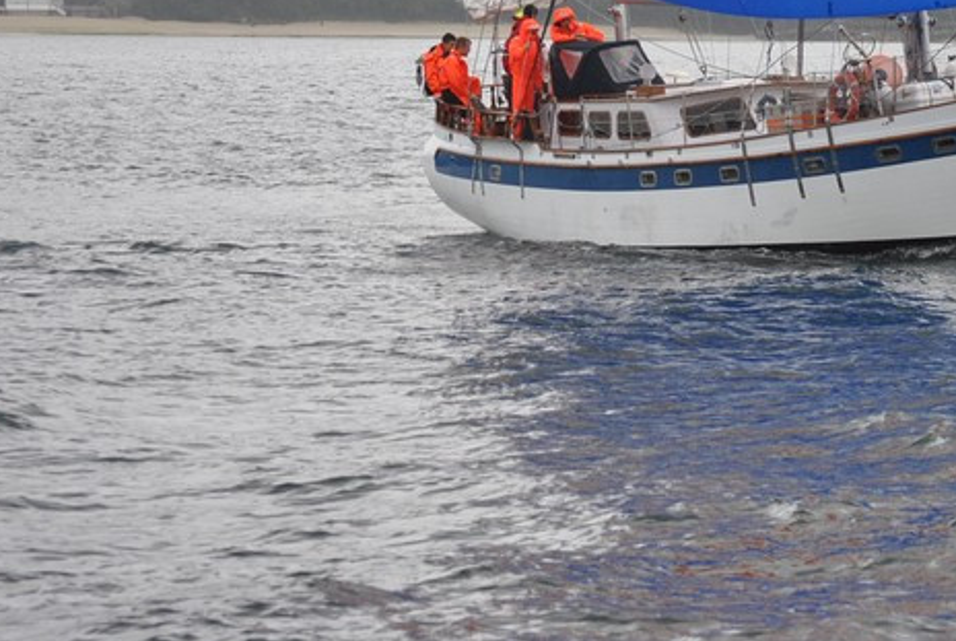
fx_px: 5240
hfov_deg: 10.4
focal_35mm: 197
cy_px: 29
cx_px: 830
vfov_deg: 7.0
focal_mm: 68
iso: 200
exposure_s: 1/500
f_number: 5.6
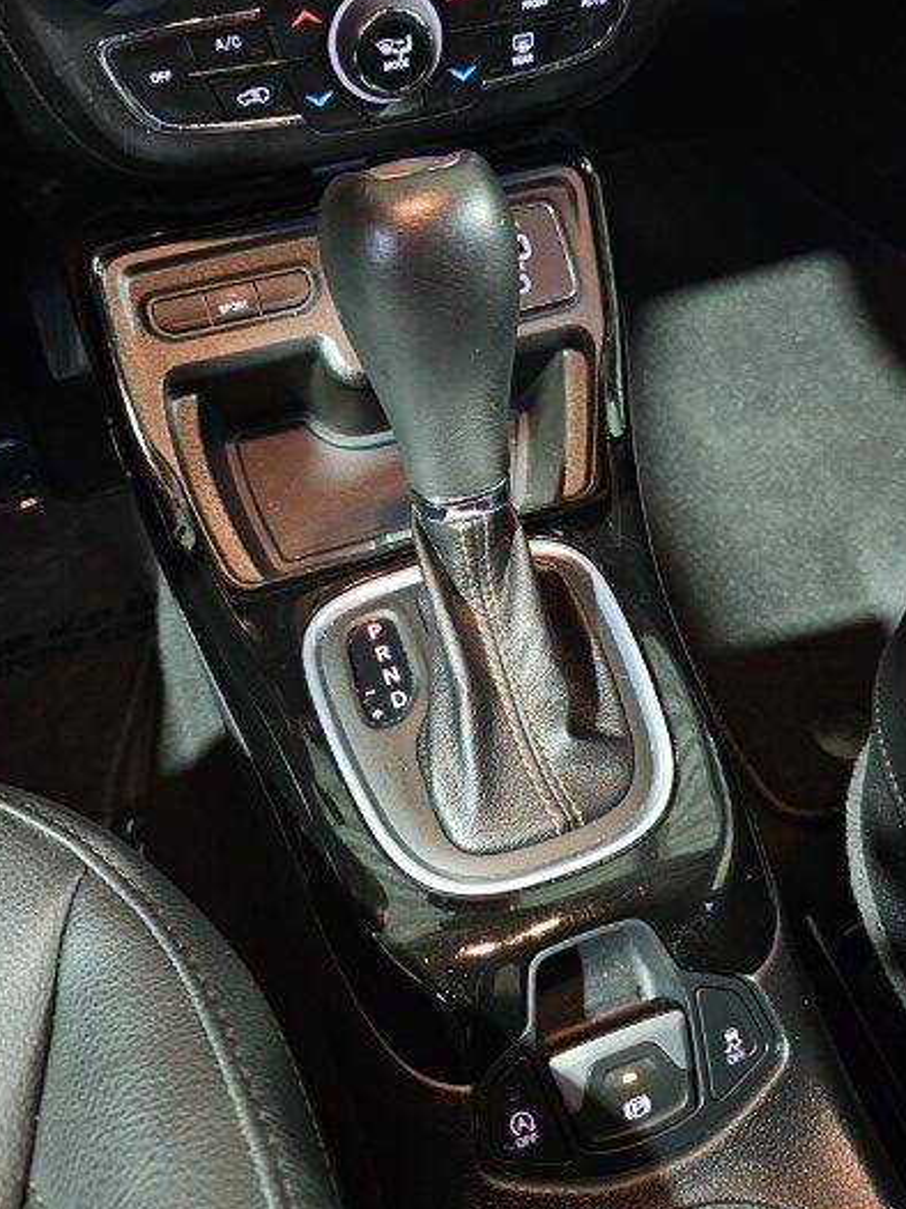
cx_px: 487
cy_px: 533
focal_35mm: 28
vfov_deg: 63.3
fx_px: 978
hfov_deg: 49.7
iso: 1000
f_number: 1.7
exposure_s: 1/25
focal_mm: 6.3
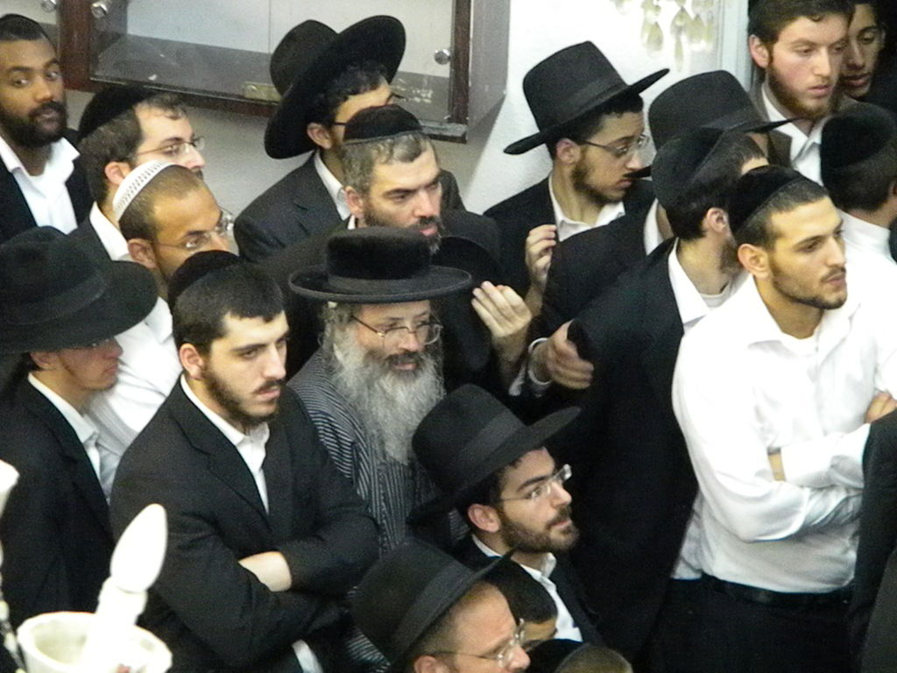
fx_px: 4742
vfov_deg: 8.1
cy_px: 336
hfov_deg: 10.8
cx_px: 448
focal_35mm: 183
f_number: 5.2
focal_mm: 33.1
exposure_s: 1/49.1
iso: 3200
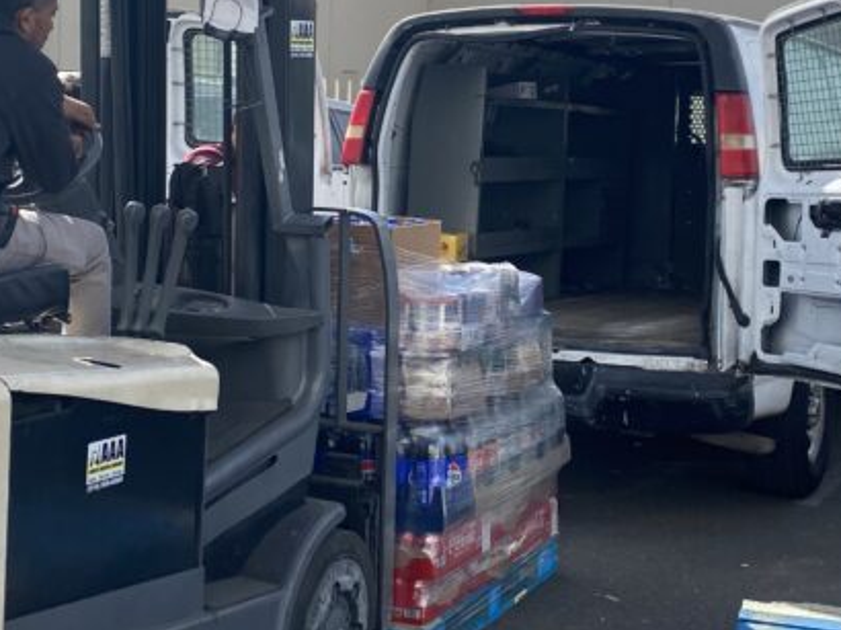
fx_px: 1578
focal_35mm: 65
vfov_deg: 22.5
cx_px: 445
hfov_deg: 29.8
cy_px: 207
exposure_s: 1/3497
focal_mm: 4.25
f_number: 1.8
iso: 32
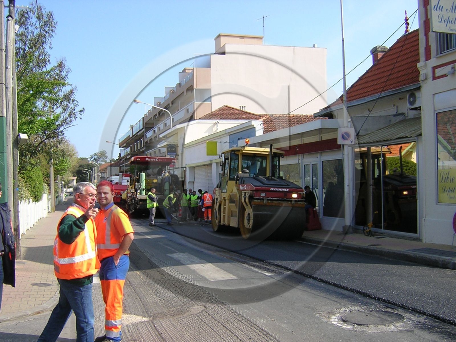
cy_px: 171
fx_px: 474
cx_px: 228
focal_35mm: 36
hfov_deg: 51.4
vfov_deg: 39.7
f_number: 5.2
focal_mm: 4.7
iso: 100
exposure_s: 1/201
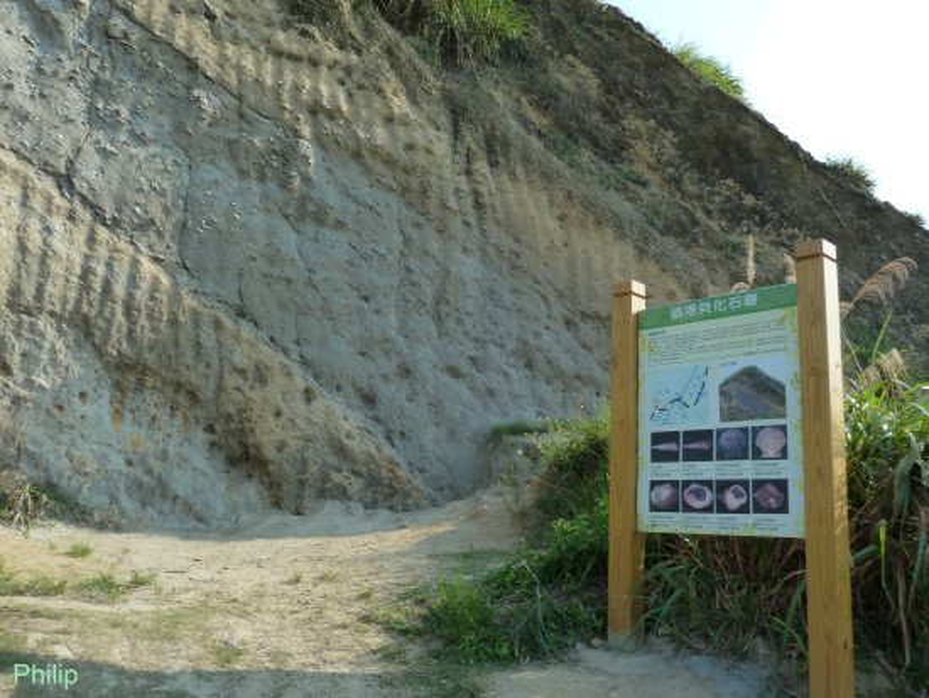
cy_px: 349
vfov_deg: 46.8
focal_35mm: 30
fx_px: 805
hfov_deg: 59.9
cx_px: 464
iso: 125
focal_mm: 5
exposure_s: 1/400
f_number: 4
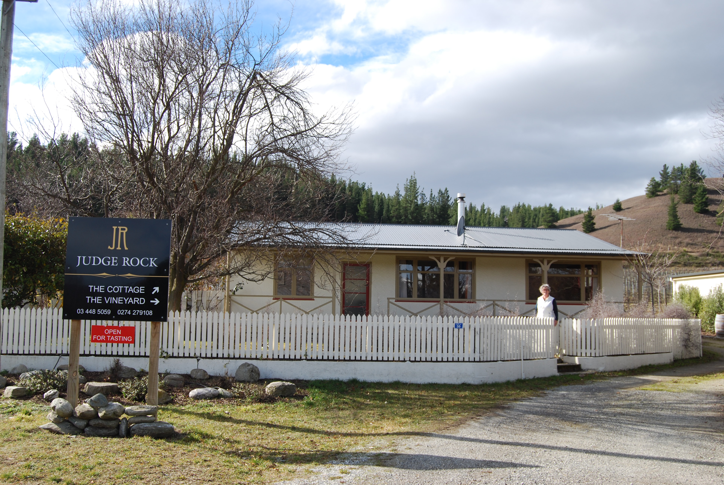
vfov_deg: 38.5
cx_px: 362
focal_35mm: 34
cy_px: 242
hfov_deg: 55.0
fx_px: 695
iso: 100
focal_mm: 23
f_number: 6.3
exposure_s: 1/160
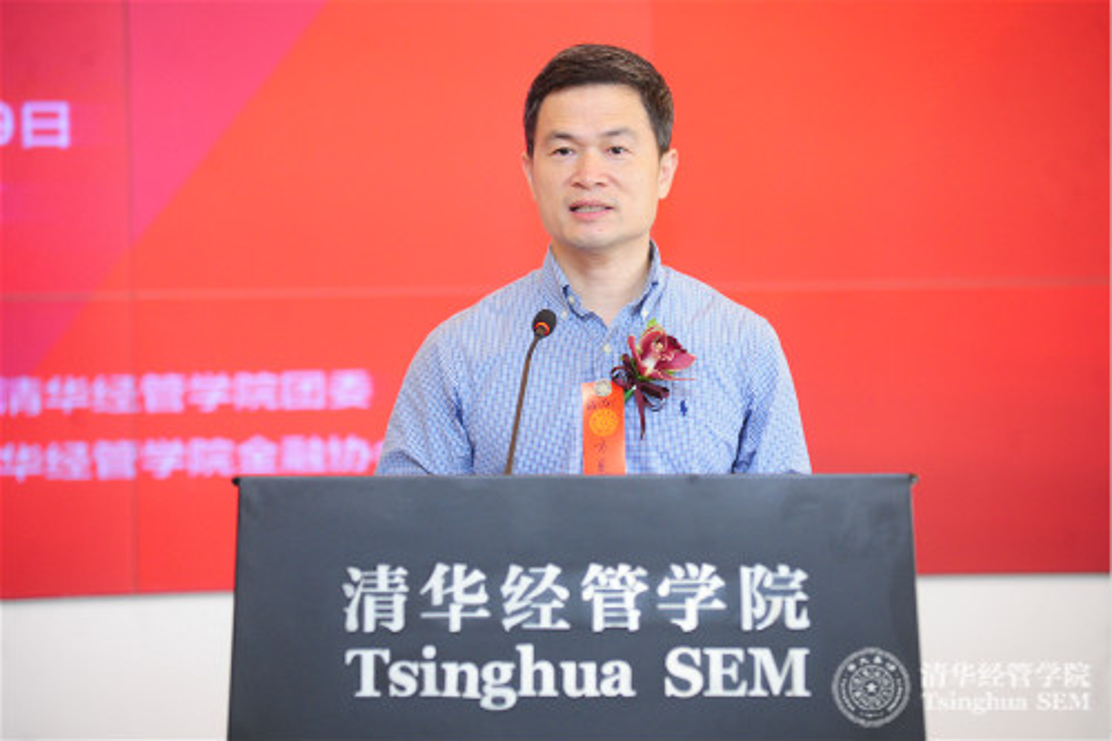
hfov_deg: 15.2
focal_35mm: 135
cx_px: 556
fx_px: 4168
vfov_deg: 10.2
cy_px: 370
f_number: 5.6
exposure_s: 1/125
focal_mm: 135
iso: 1600
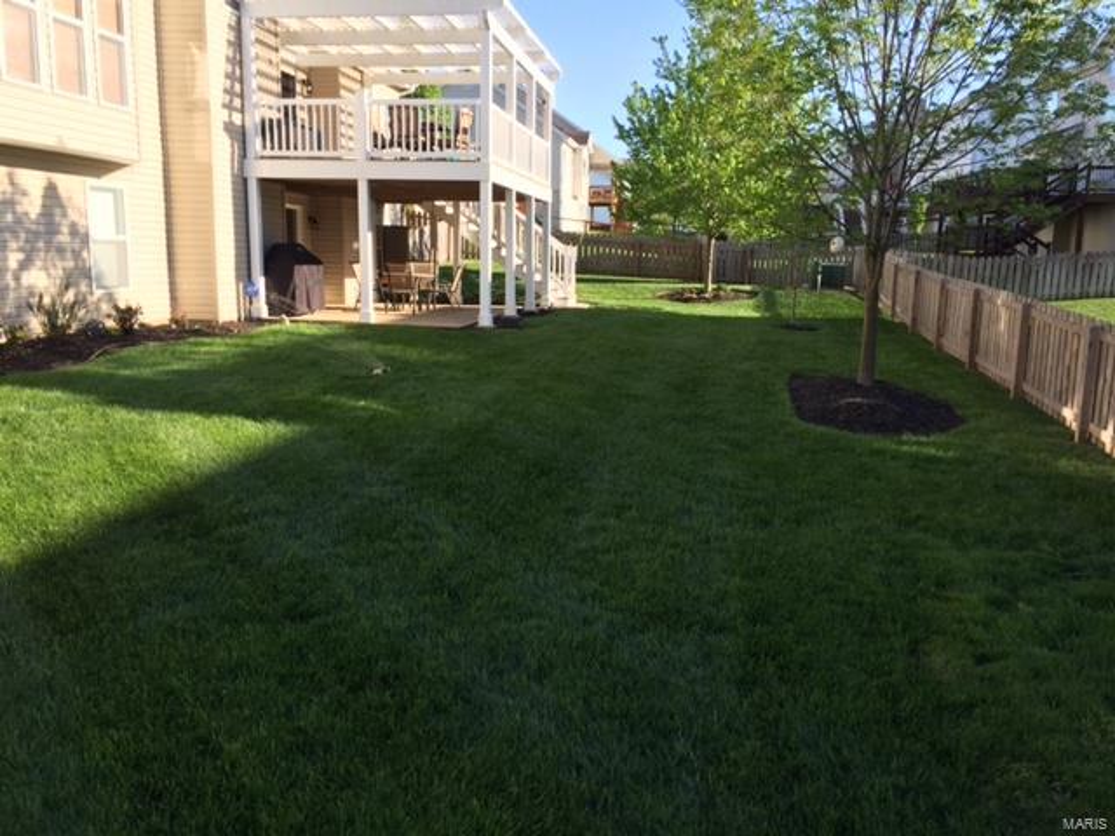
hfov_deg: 61.7
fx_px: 934
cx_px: 558
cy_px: 418
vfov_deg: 48.2
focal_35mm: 29
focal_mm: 4.15
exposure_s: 1/590
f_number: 2.2
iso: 32
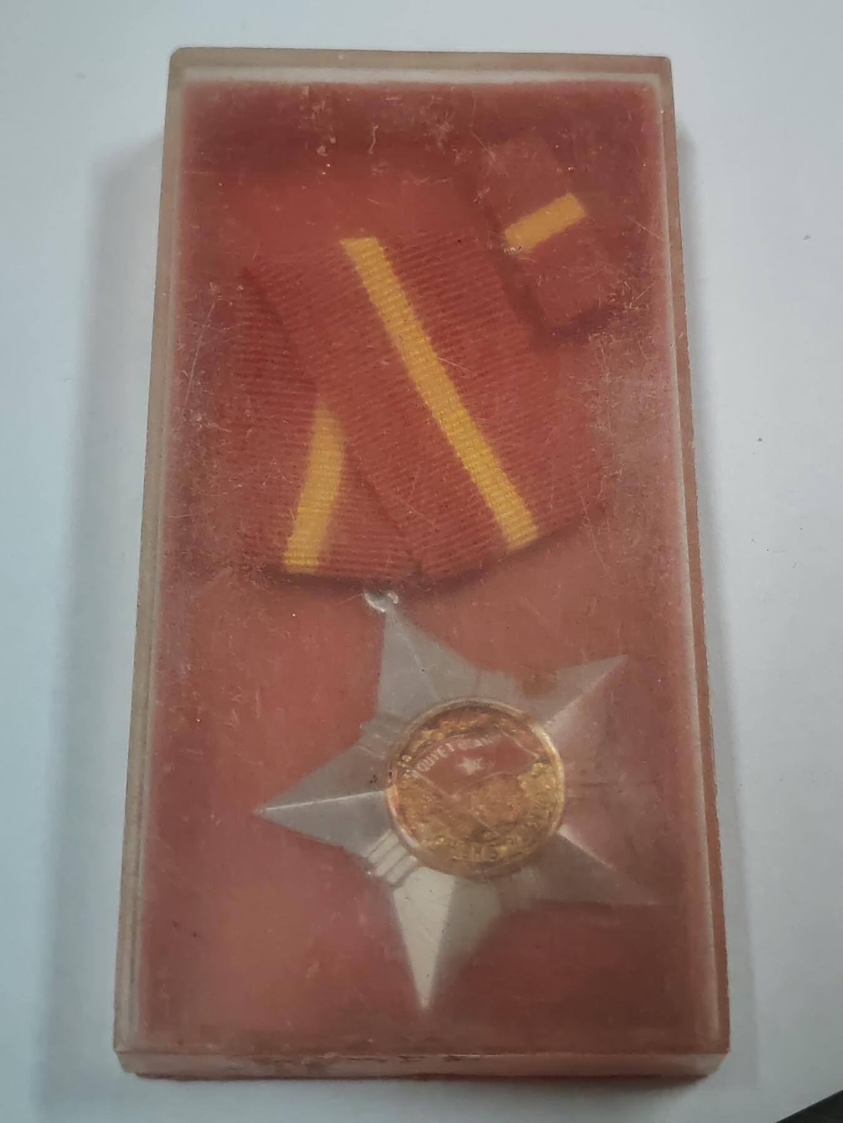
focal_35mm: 54
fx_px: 1753
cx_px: 422
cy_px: 562
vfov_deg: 35.5
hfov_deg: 27.0
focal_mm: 5.52
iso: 640
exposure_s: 1/50
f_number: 1.95
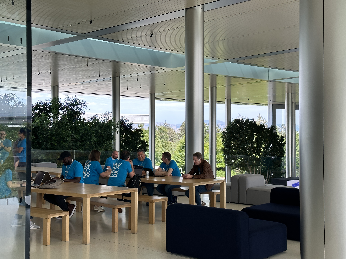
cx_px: 173
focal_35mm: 48
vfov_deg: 30.3
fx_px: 480
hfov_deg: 39.7
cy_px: 130
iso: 64
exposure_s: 1/538
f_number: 1.78
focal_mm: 6.86
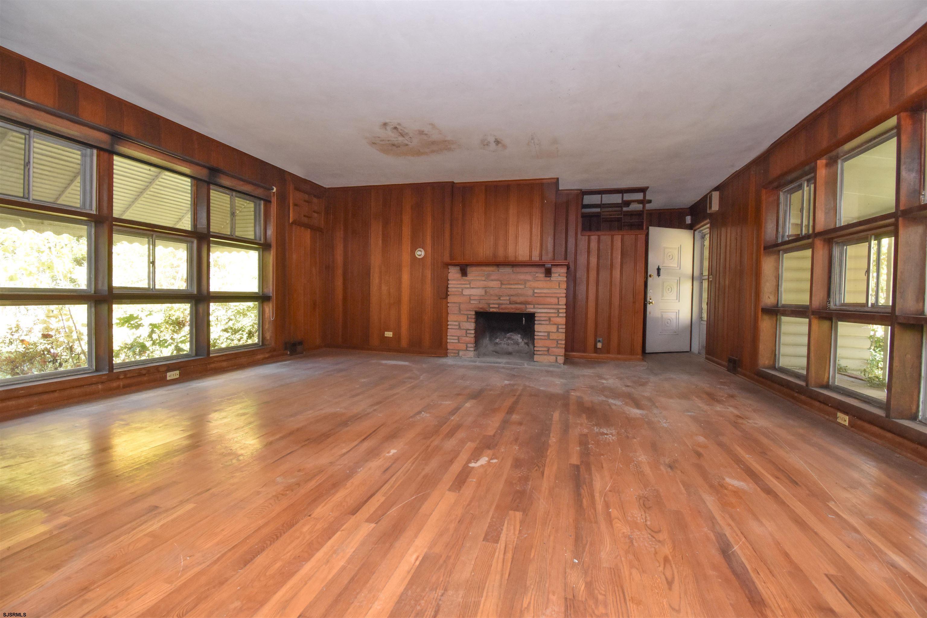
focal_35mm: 15
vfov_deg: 77.3
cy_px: 309
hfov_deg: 100.4
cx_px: 464
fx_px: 386
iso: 1100
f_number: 8
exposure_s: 1/60
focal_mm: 10
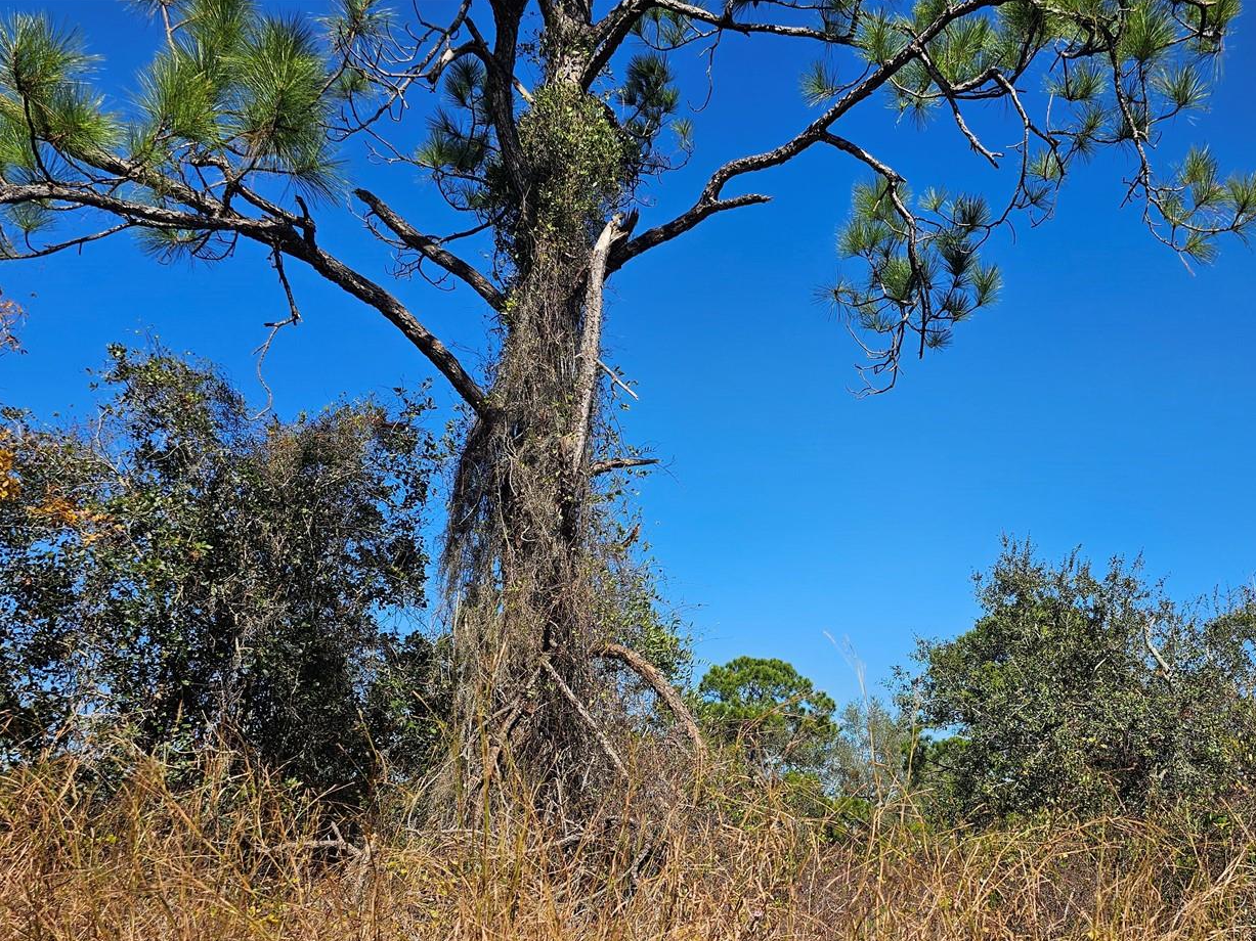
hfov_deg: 59.0
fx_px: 1088
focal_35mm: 30
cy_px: 609
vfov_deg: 46.2
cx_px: 802
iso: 10
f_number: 1.7
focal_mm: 6.3
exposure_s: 1/767
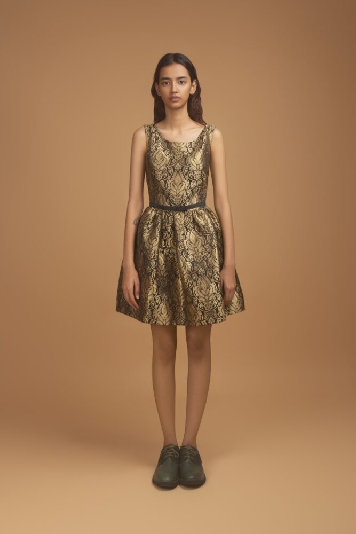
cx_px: 178
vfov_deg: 48.5
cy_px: 267
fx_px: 593
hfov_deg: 33.4
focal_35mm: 40
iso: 100
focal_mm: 40
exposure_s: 1/125
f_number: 11
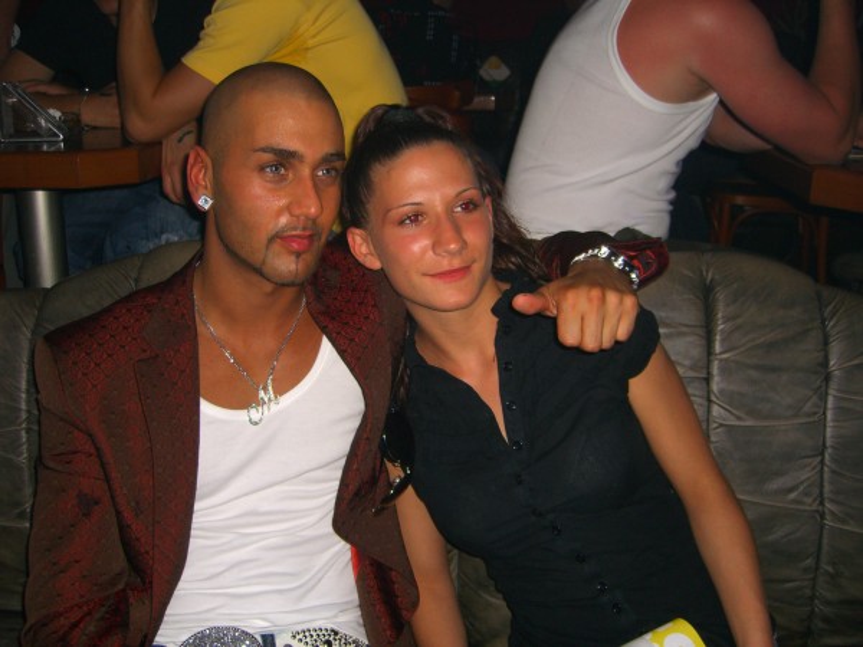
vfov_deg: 37.7
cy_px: 324
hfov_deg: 49.0
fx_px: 947
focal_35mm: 38
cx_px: 432
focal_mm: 7.9
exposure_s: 1/60
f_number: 2.8
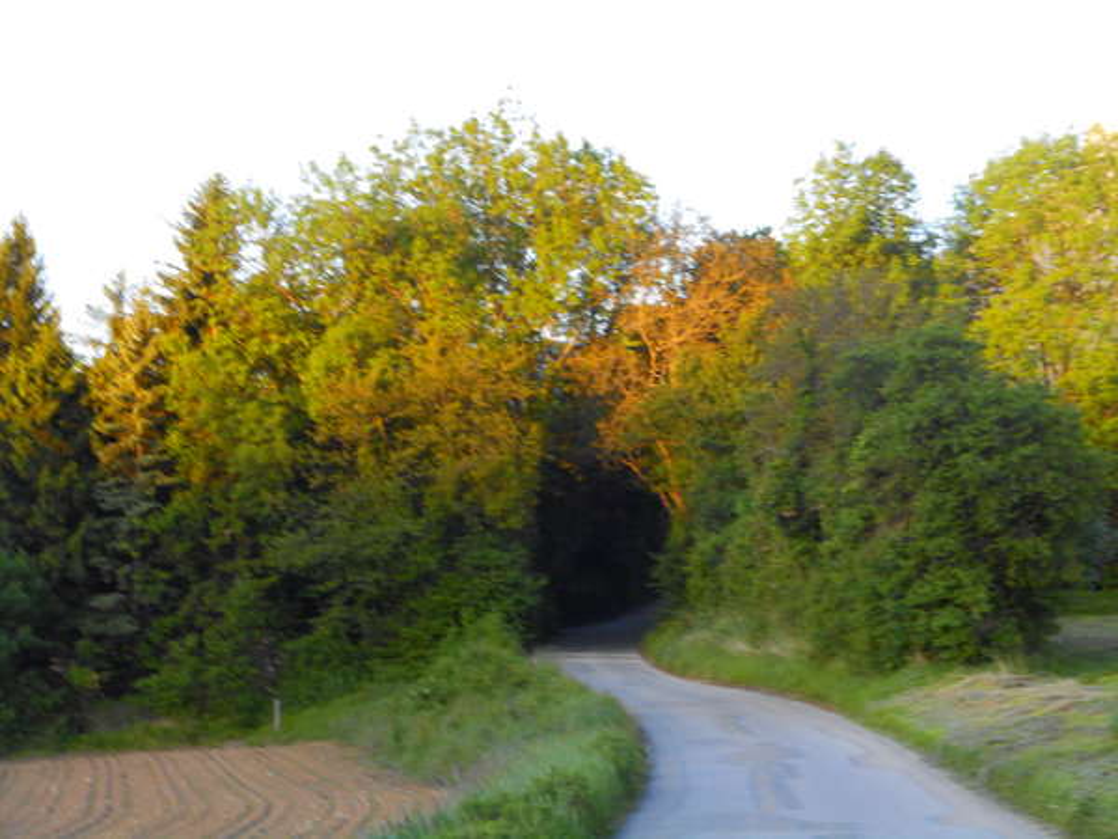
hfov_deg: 22.0
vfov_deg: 16.6
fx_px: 2874
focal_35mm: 89
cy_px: 420
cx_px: 559
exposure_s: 1/60
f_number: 5.6
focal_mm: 15.9
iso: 200
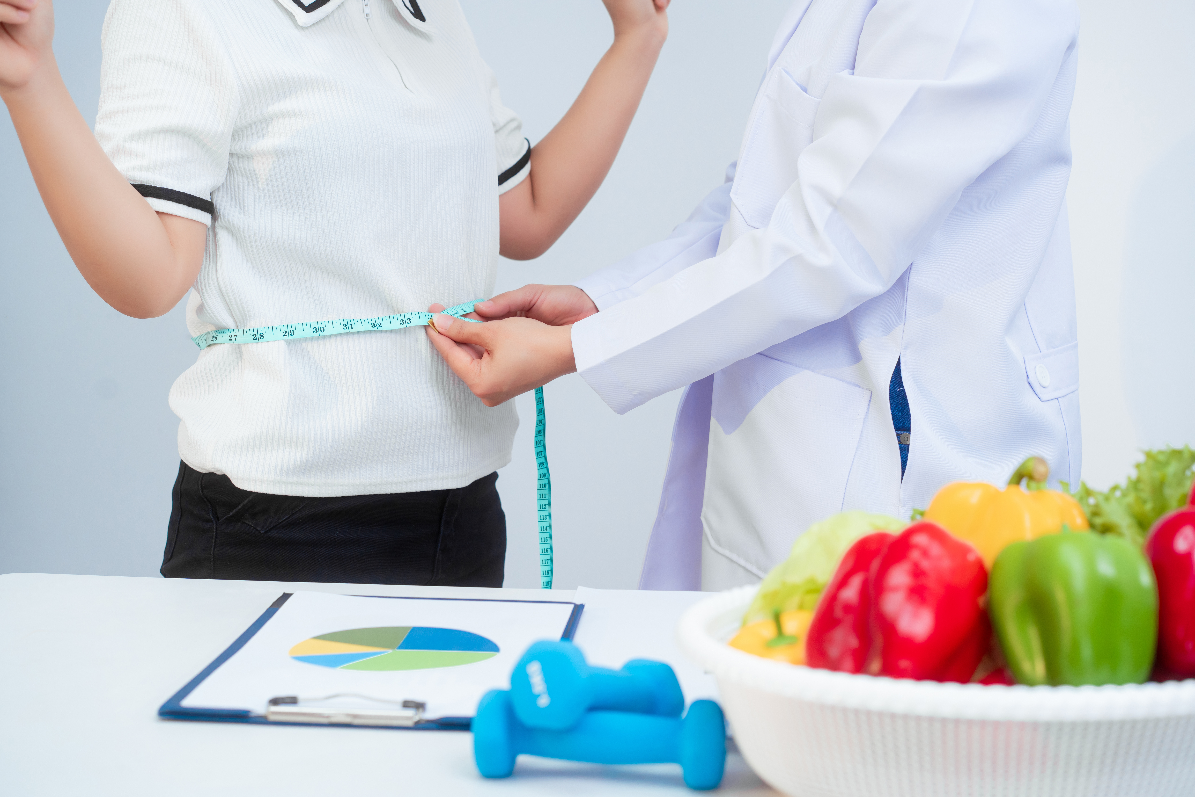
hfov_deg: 36.2
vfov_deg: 24.6
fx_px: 1826
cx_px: 598
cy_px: 398
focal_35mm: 55
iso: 640
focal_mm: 55
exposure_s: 1/320
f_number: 4.5
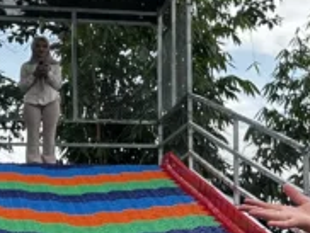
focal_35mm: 146
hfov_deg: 12.5
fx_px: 1309
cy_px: 151
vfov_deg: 10.2
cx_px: 531
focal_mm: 5.1
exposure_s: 1/951
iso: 50
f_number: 1.6
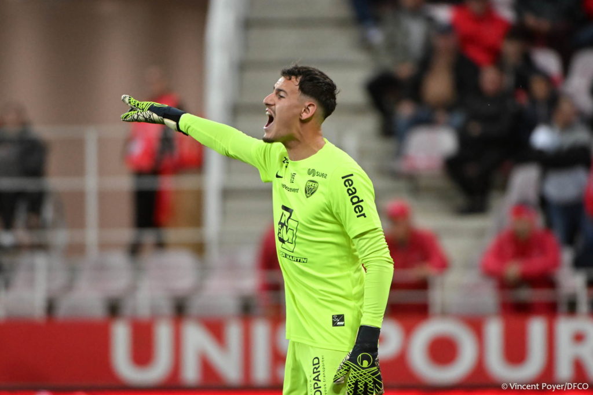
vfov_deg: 2.3
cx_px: 296
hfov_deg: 3.4
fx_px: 9880
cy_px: 198
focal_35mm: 600
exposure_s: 1/800
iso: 4000
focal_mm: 400
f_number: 4
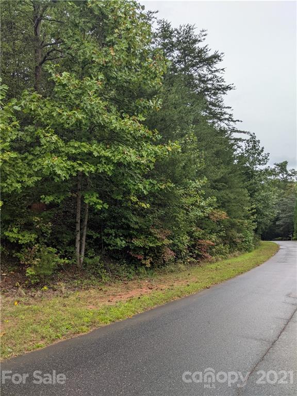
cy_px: 198
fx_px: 309
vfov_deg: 65.3
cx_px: 148
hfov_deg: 51.4
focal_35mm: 27
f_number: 1.8
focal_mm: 4.44
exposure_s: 1/835
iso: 33
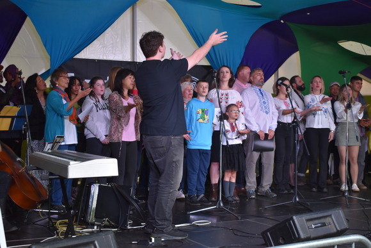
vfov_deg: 25.1
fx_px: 557
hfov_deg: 36.9
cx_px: 186
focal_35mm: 54
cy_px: 124
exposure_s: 1/125
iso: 1000
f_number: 4.8
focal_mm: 36
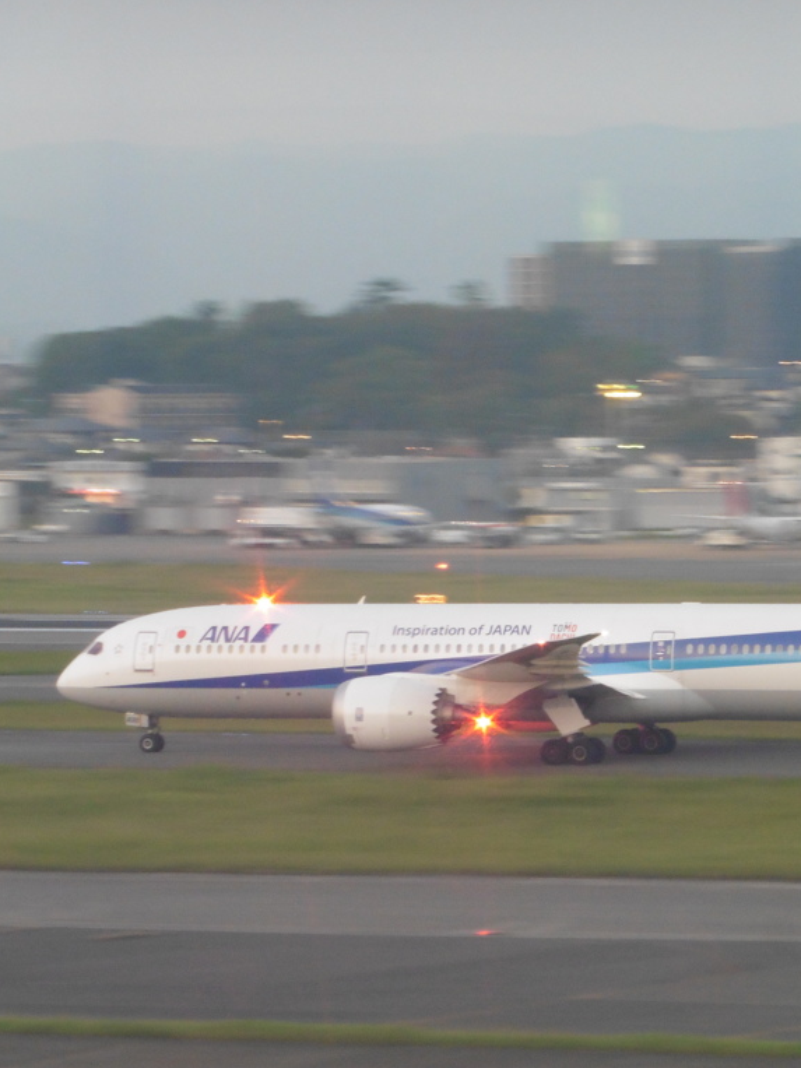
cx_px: 658
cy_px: 535
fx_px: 7281
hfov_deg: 6.3
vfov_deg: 8.4
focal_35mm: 236
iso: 400
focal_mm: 31.3
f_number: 5.4
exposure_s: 1/10
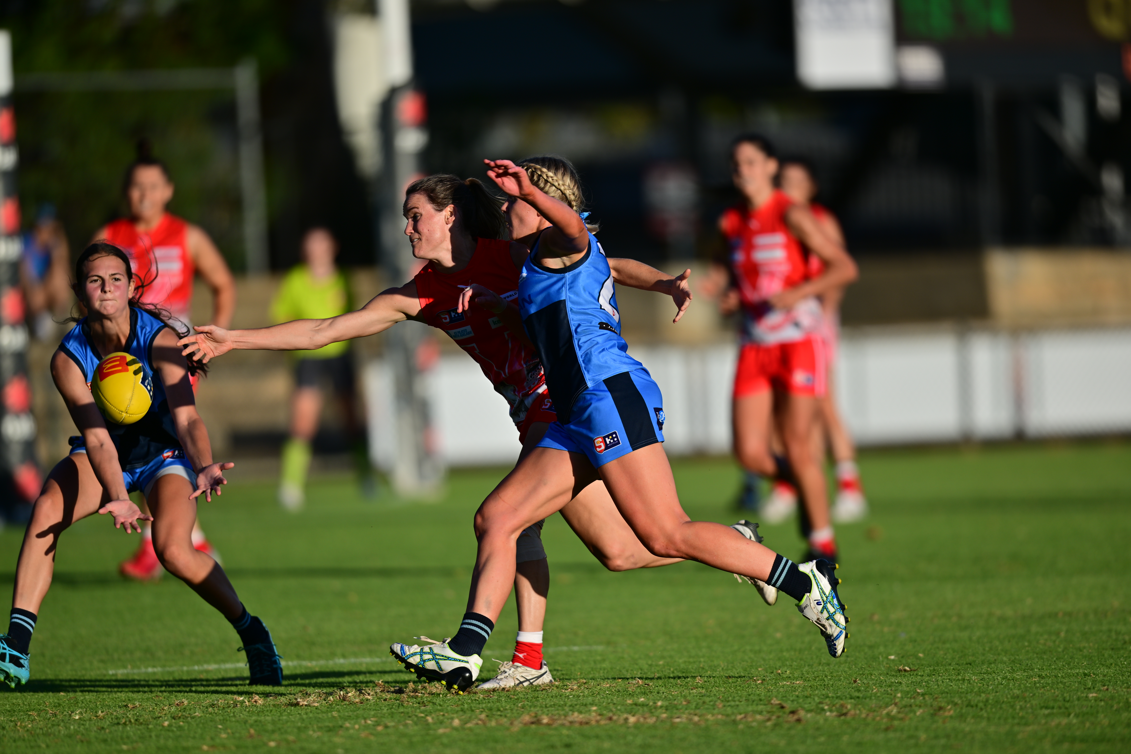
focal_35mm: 400
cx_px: 566
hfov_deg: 5.2
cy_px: 377
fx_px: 12566
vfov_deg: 3.4
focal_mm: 400
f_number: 2.8
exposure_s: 1/2000
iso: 64
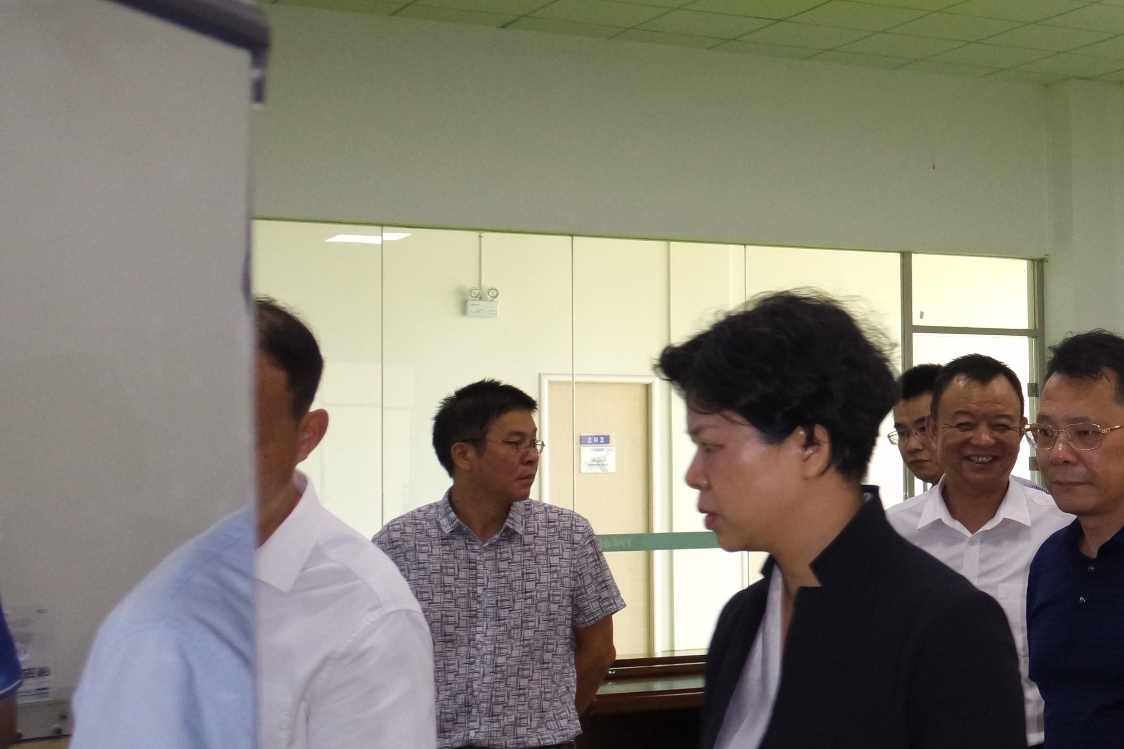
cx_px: 1094
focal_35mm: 69
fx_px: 2154
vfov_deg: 19.7
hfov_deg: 27.7
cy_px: 398
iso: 1600
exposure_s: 1/50
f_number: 4
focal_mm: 13
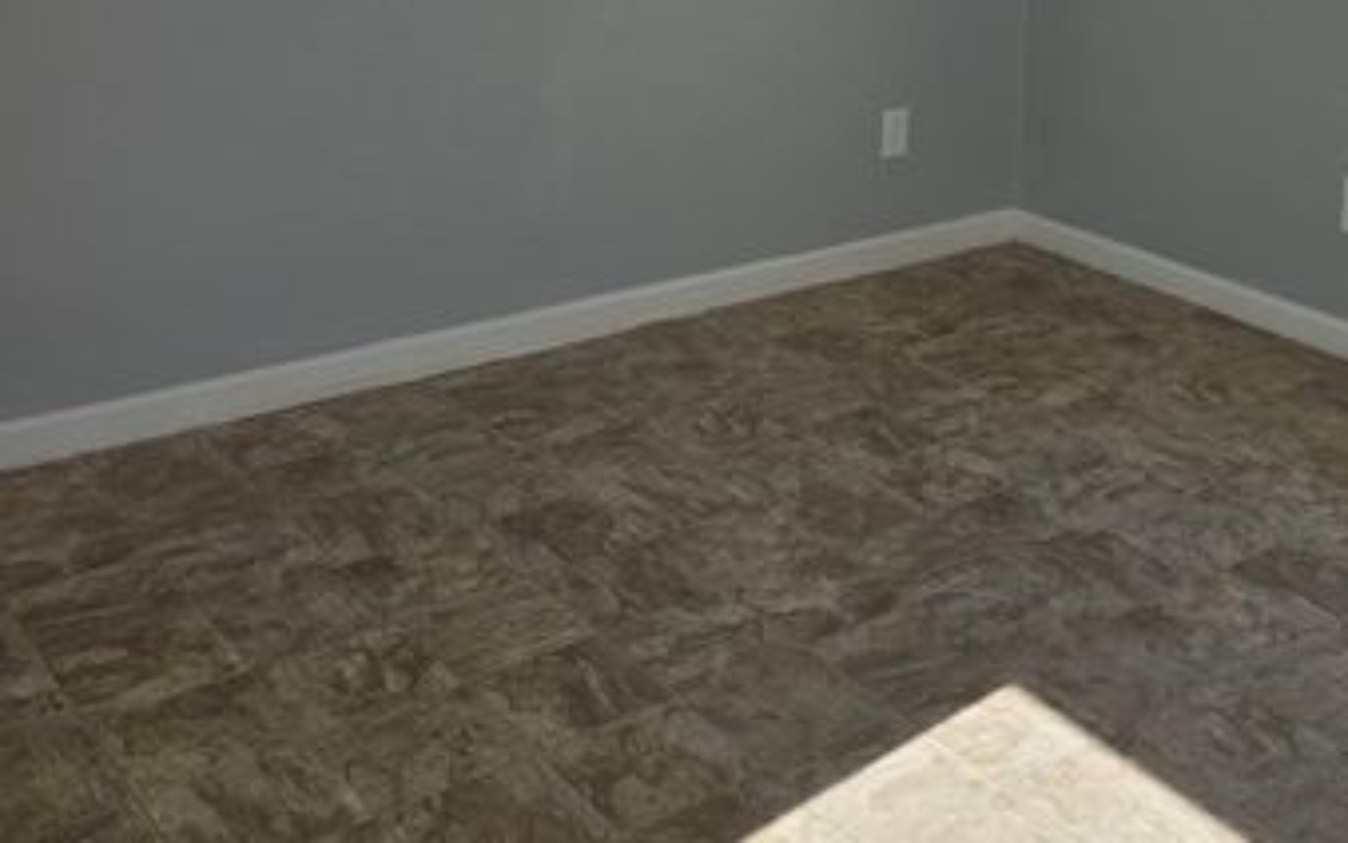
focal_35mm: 48
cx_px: 962
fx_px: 1764
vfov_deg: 26.3
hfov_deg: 41.0
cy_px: 137
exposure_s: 1/1304
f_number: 1.7
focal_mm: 6.3
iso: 80
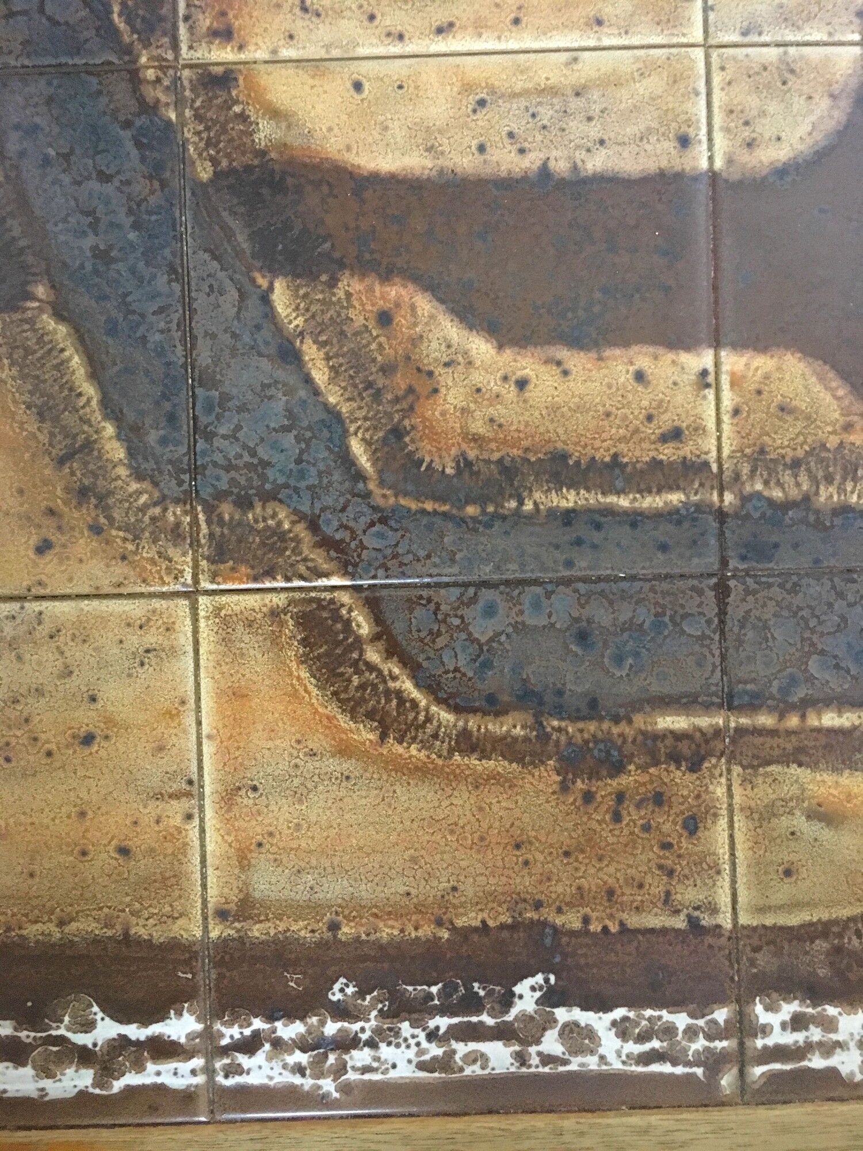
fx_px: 964
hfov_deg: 48.2
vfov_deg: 61.7
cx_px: 432
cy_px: 576
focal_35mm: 29
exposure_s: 1/17
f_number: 2.2
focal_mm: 4.15
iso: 500
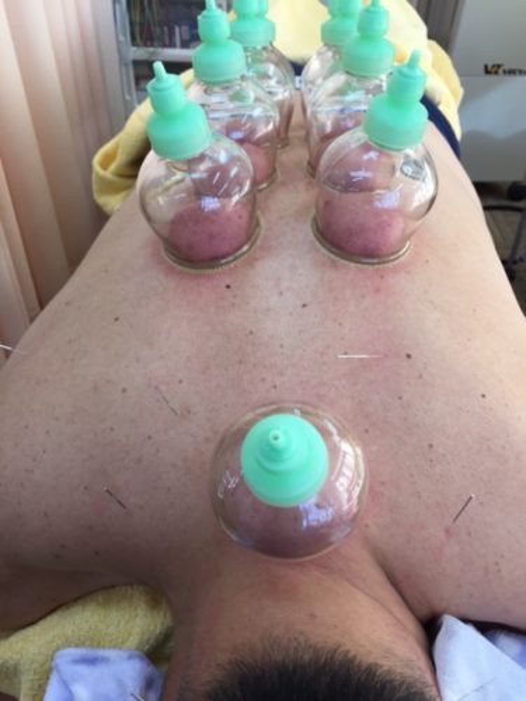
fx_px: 588
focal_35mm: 29
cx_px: 263
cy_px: 350
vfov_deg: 61.7
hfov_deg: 48.2
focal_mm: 4.15
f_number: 2.2
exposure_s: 1/50
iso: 32
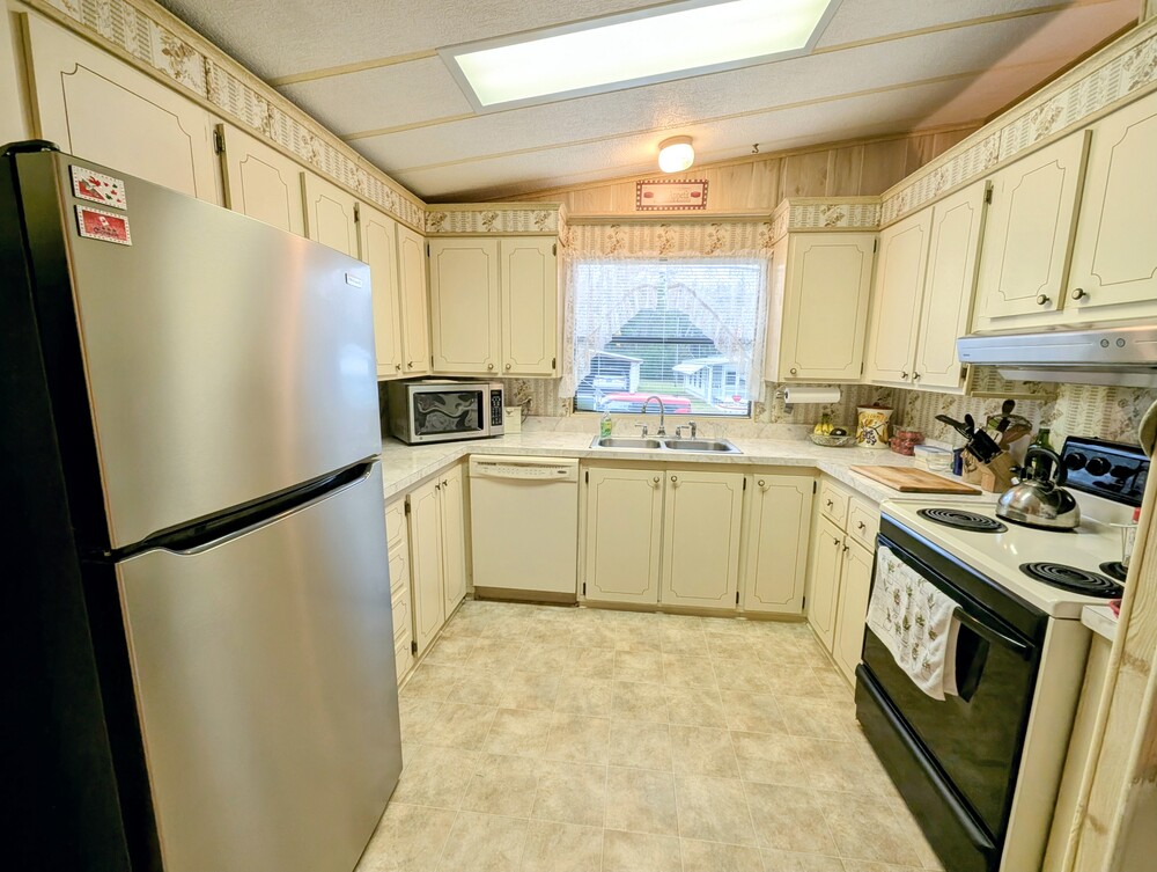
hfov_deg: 106.1
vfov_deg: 90.1
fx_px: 435
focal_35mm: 13
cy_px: 436
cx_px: 578
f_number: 2.2
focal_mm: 1.95
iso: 111
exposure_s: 1/120
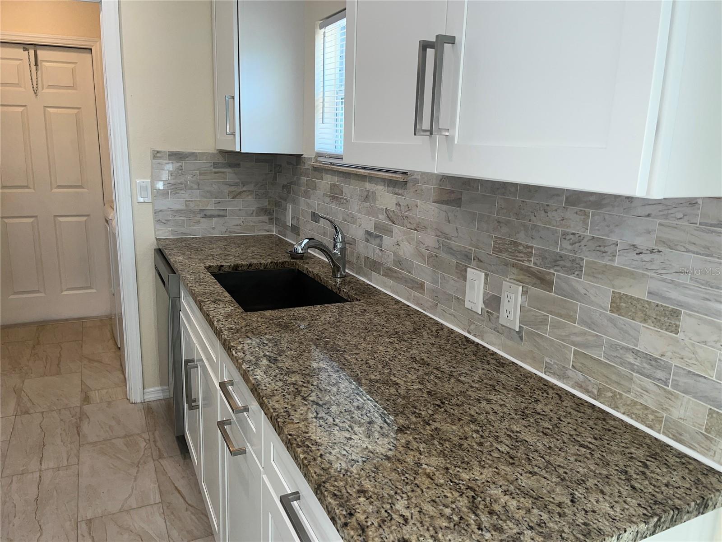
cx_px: 361
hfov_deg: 67.3
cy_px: 271
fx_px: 542
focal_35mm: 26
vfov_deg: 53.1
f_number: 1.6
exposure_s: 1/120
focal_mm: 5.1
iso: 40
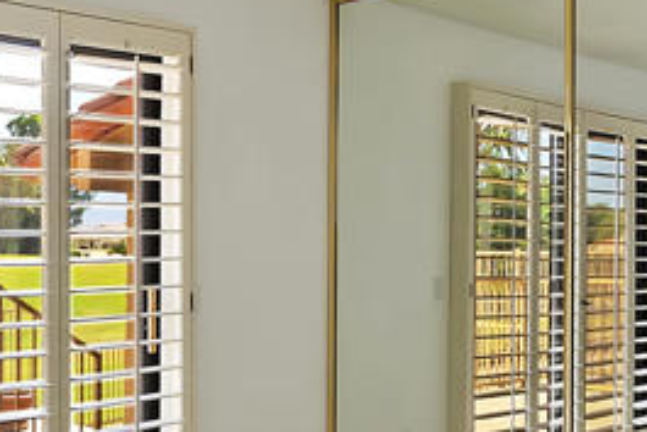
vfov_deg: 23.4
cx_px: 261
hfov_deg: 34.4
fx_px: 1043
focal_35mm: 58
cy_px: 177
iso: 400
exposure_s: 1/30
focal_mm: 10
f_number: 8
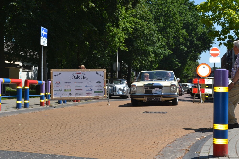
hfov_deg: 36.9
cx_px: 120
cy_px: 80
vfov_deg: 25.1
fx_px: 359
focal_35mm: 54
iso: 100
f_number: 9
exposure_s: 1/200
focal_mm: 36
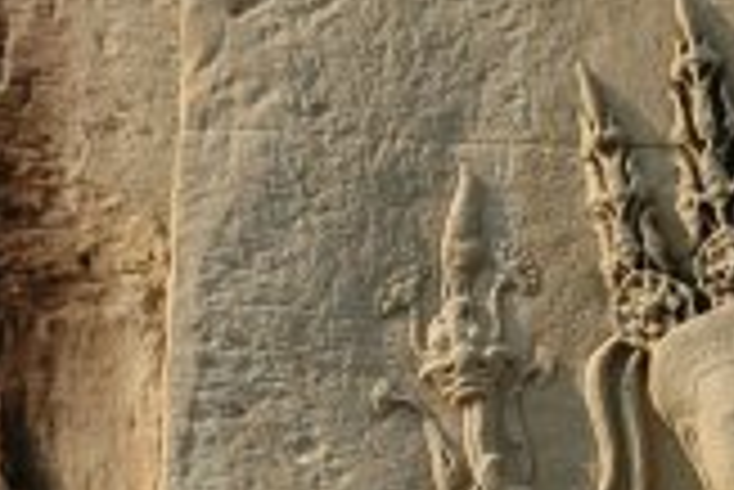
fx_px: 5142
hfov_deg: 7.8
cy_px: 895
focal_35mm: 252
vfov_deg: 5.4
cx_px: 1432
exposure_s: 1/200
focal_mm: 38
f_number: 7.1
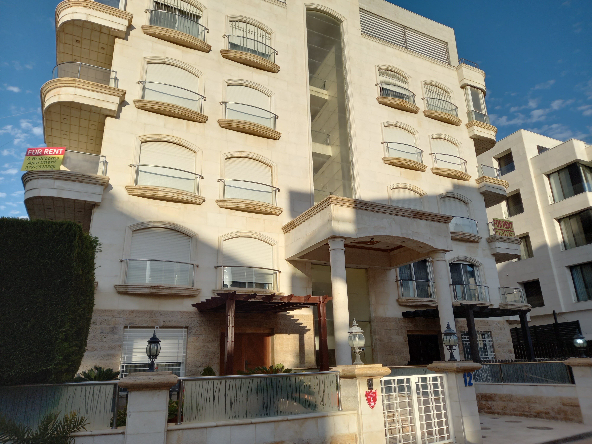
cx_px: 296
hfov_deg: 69.4
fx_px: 428
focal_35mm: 25
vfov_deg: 54.9
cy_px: 222
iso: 25
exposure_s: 1/926
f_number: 2
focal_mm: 4.6
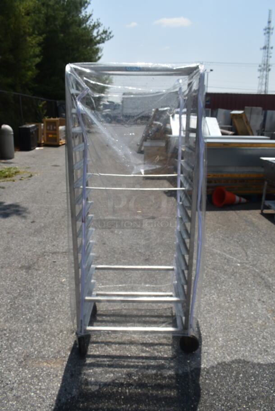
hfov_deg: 48.0
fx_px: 309
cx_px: 138
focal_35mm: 27
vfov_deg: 67.3
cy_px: 206
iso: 100
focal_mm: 18
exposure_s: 1/320
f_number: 9
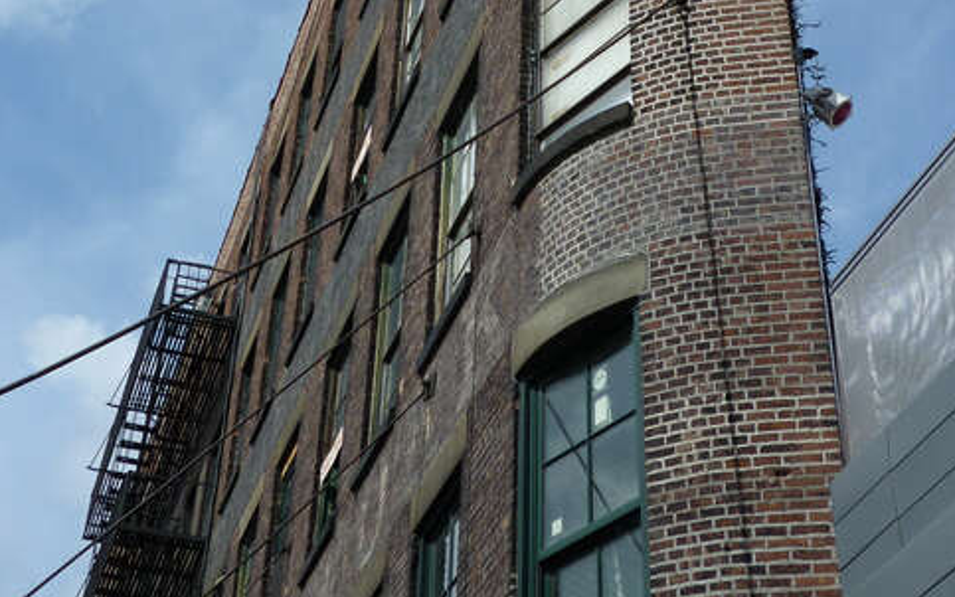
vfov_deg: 19.4
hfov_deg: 31.5
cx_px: 463
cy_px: -2
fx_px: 1692
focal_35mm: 65
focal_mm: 6.5
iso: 80
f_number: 4.5
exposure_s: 1/800
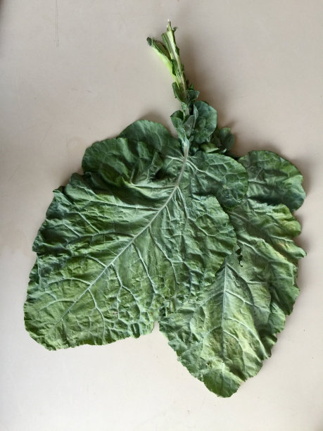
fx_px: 361
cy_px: 216
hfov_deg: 48.2
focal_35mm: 29
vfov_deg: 61.7
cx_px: 162
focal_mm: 4.15
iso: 64
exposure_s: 1/17
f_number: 2.2
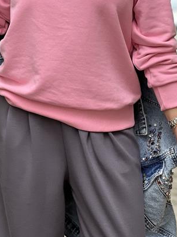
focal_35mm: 153
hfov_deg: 9.7
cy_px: 26
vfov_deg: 12.8
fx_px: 1044
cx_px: 61
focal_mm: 9
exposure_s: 1/121
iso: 80
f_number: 2.8
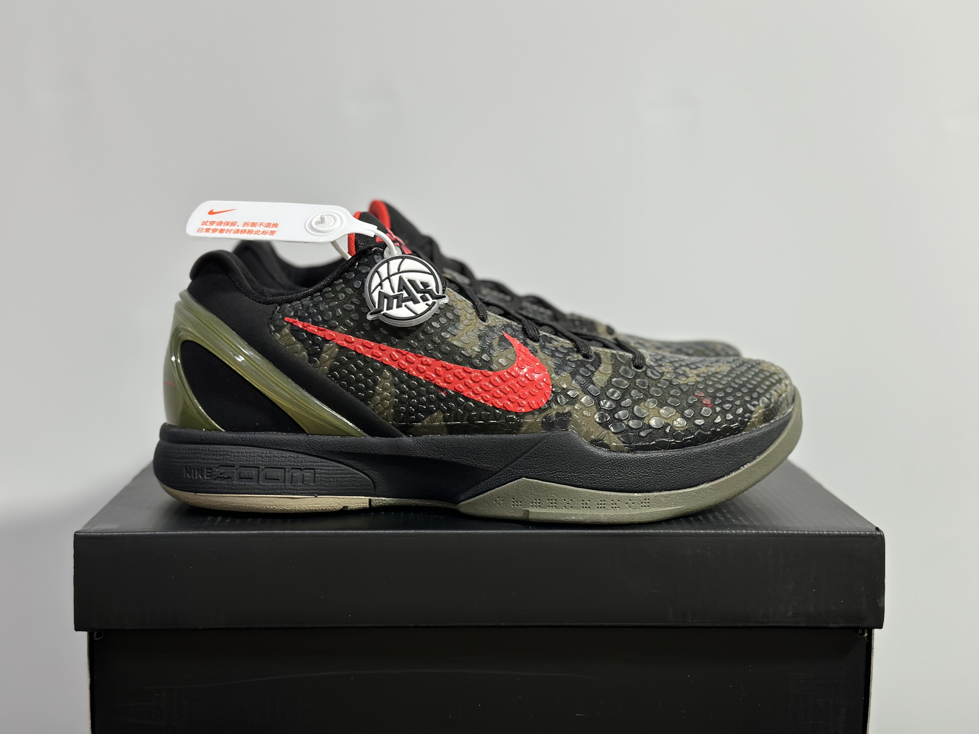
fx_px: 1358
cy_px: 367
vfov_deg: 30.3
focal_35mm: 48
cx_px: 490
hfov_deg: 39.7
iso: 200
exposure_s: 1/50
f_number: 1.78
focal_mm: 6.86
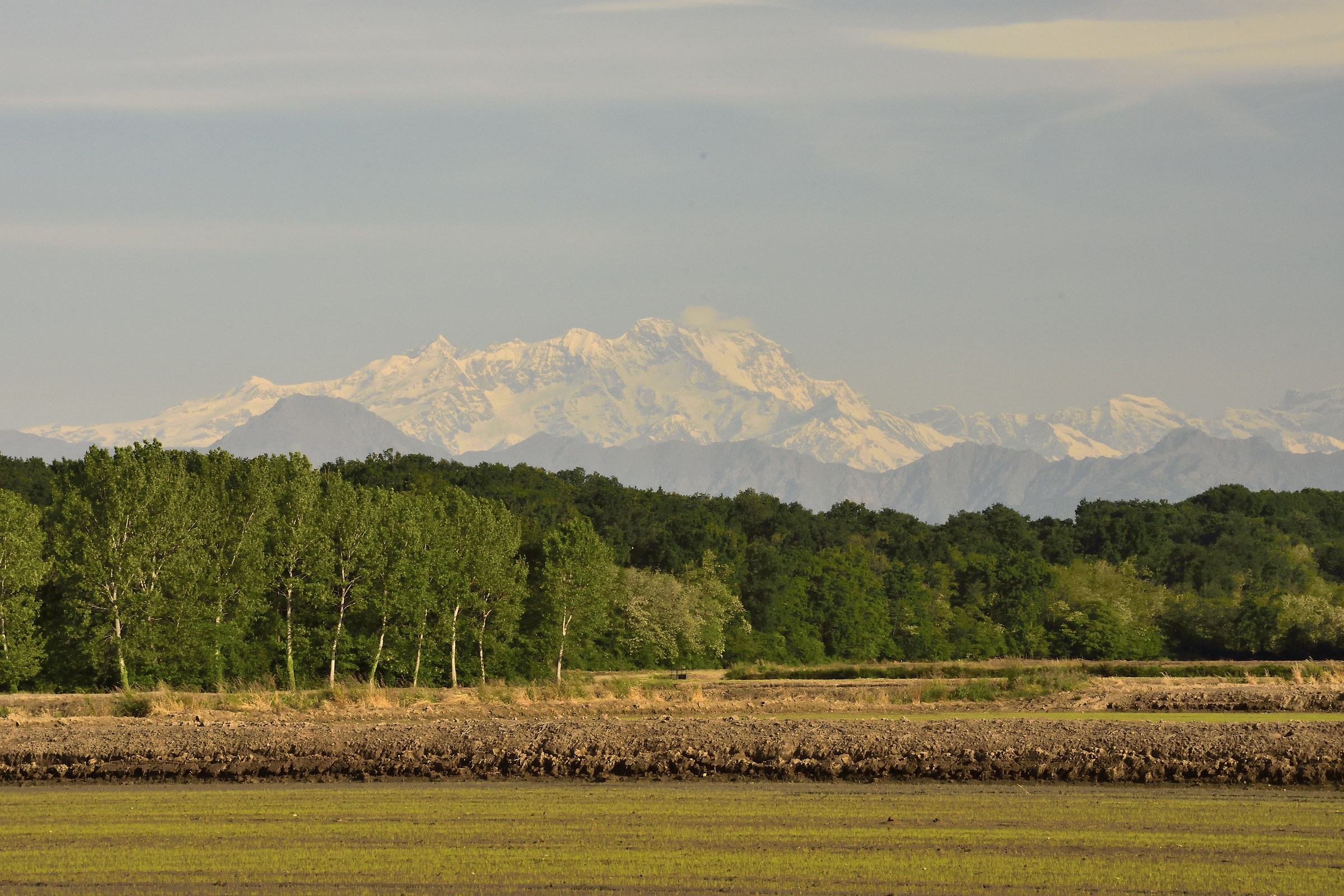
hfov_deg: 13.0
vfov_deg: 8.7
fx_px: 5880
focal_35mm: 158
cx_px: 672
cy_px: 448
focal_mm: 105
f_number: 20
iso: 1100
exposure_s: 1/160
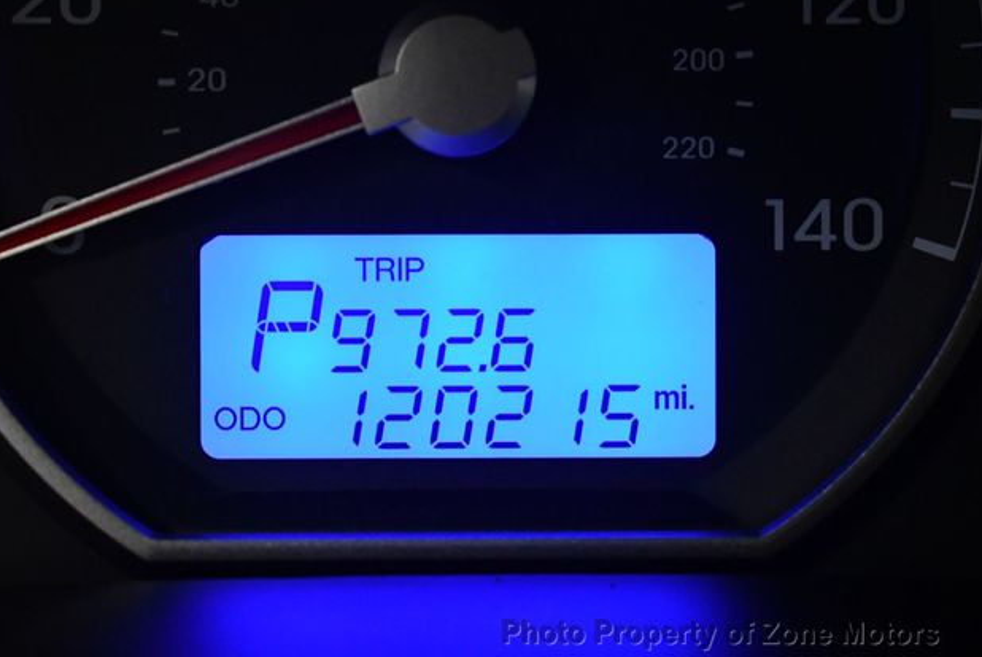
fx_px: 3112
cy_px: 323
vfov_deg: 12.0
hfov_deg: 17.9
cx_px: 483
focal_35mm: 114
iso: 3200
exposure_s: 1/100
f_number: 5.6
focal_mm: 55
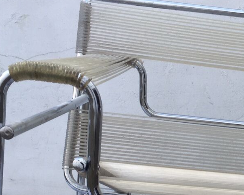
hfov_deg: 23.5
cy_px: 191
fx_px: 556
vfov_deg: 19.4
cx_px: 255
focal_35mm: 77
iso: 32
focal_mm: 4.15
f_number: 2.2
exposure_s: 1/100
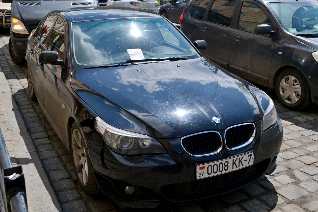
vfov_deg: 43.6
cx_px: 159
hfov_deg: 61.9
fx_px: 265
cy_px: 106
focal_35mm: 30
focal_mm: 20
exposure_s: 1/2000
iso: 220
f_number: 7.1
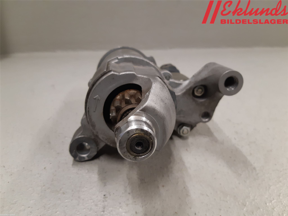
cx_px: 144
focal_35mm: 26
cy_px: 108
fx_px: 216
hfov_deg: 67.3
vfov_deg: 53.1
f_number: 1.7
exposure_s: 1/50
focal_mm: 3.93
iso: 125
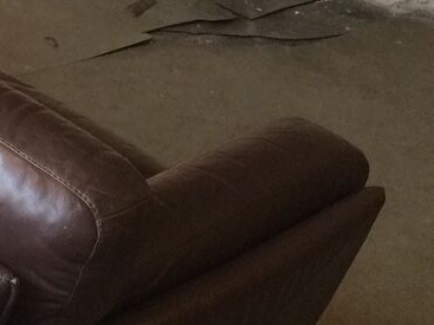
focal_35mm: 129
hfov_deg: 12.9
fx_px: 1617
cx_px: -494
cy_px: 356
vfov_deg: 11.3
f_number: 2.2
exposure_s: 1/33
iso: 40
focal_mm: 4.15
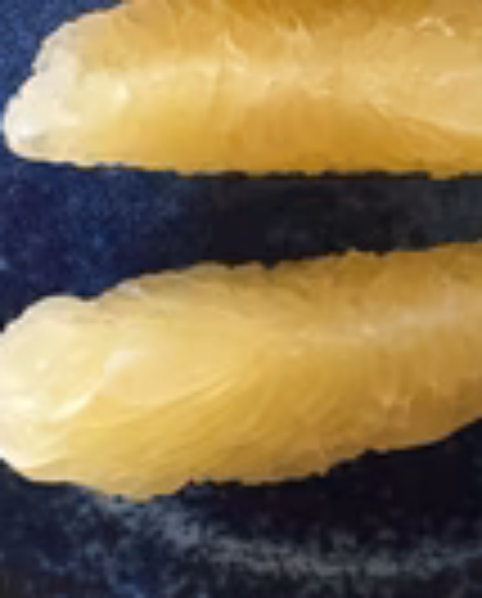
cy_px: 108
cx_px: 347
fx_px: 1511
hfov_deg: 18.0
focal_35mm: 85
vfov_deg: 22.1
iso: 250
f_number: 2.2
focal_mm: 4.15
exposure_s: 1/30
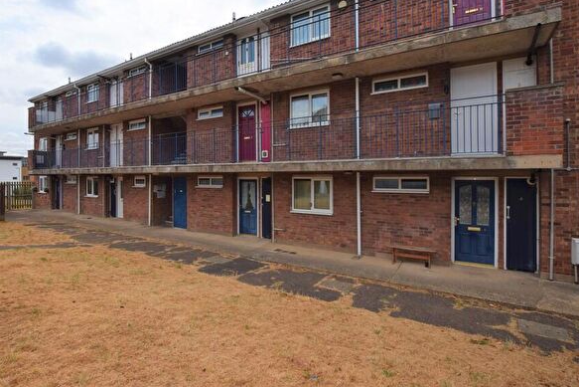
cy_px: 175
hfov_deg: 89.8
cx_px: 268
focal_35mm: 18
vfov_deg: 67.3
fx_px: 290
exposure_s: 1/200
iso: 100
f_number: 11
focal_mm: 10
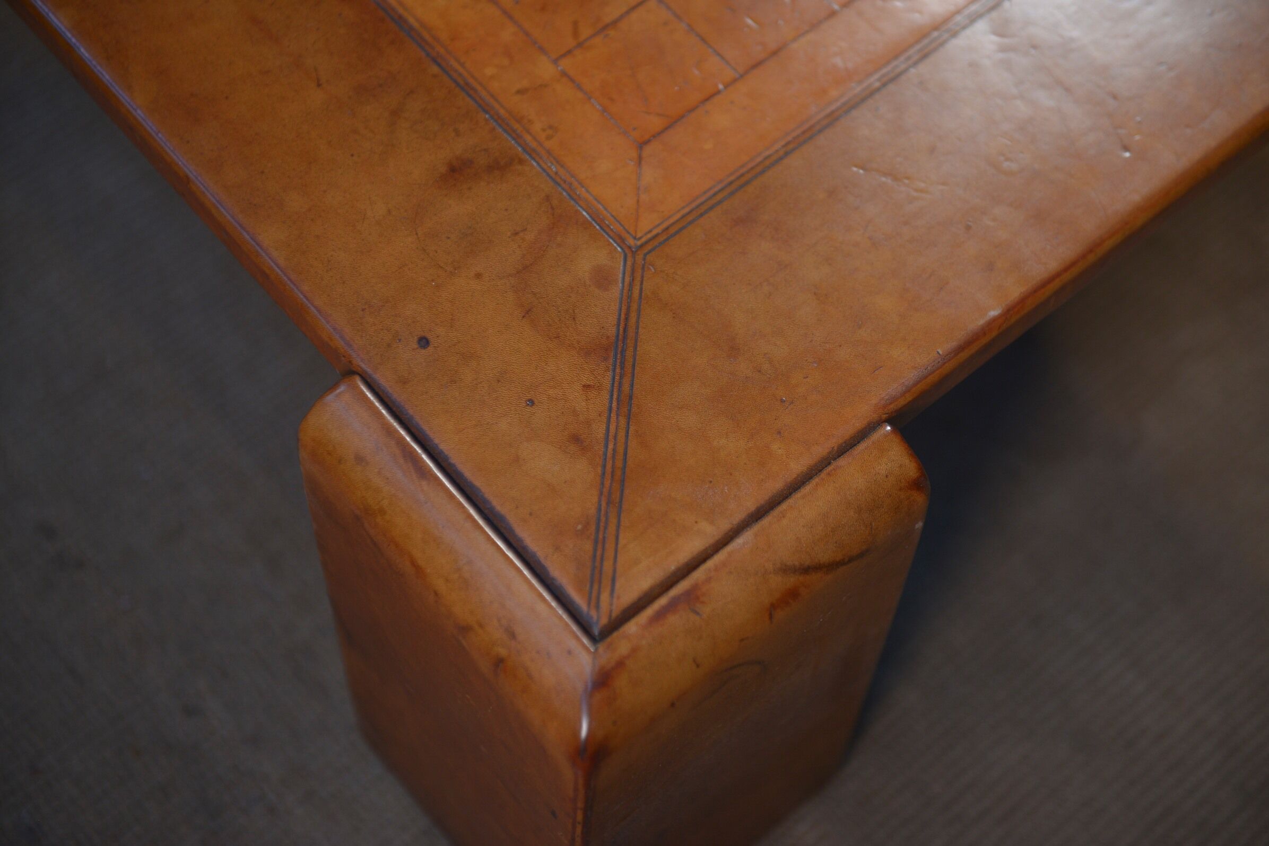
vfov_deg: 22.6
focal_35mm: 60
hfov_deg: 33.4
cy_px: 423
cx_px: 634
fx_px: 2115
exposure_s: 1/50
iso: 500
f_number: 3.2
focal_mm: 60
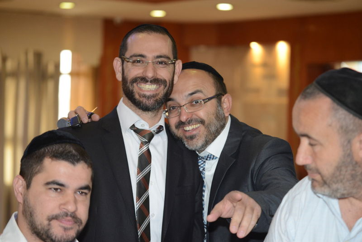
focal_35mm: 100
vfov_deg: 13.7
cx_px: 181
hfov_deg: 20.4
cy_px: 121
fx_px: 1006
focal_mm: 100
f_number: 4
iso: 1600
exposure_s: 1/160
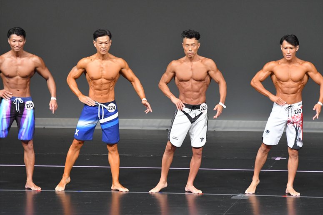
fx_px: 2690
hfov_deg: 6.9
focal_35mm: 300
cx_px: 162
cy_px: 108
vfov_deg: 4.6
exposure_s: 1/400
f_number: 5.6
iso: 5000
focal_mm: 200
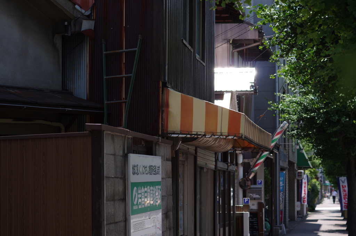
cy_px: 118
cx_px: 178
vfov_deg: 13.0
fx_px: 1036
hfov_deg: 19.5
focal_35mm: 105
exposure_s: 1/500
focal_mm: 70
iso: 100
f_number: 4
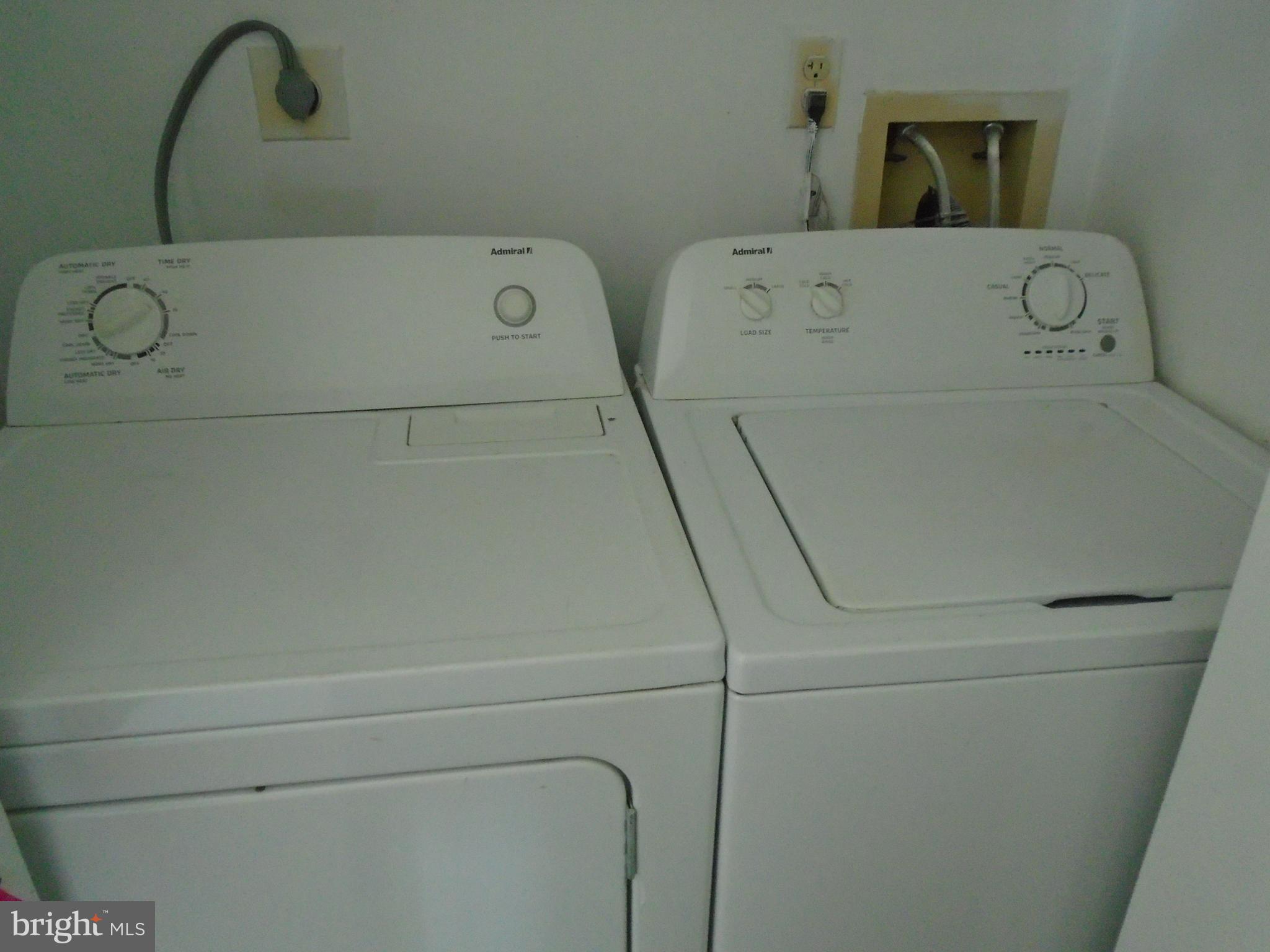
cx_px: 635
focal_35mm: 26
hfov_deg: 67.3
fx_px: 954
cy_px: 476
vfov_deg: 53.1
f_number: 3.2
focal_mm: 4.6
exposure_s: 1/60
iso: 640
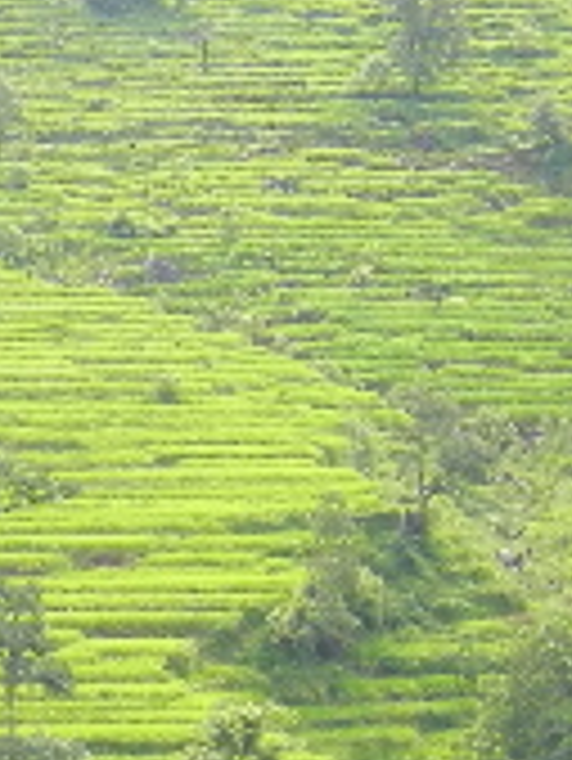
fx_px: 4687
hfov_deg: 7.0
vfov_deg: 9.3
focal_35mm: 213
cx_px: 99
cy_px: 171
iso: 160
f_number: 4.2
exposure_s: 1/200
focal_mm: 8.2
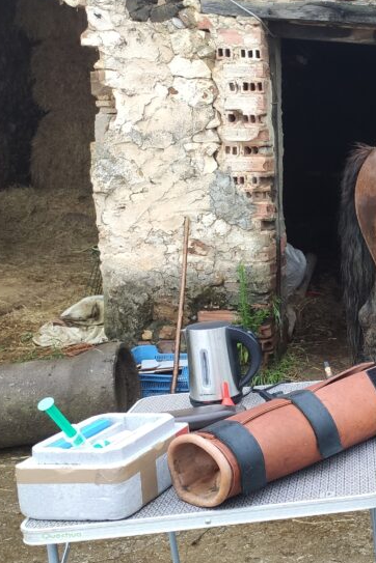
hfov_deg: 23.5
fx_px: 799
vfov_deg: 38.9
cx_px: 486
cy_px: 304
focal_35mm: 51
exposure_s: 1/100
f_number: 1.75
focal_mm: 4.77
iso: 174
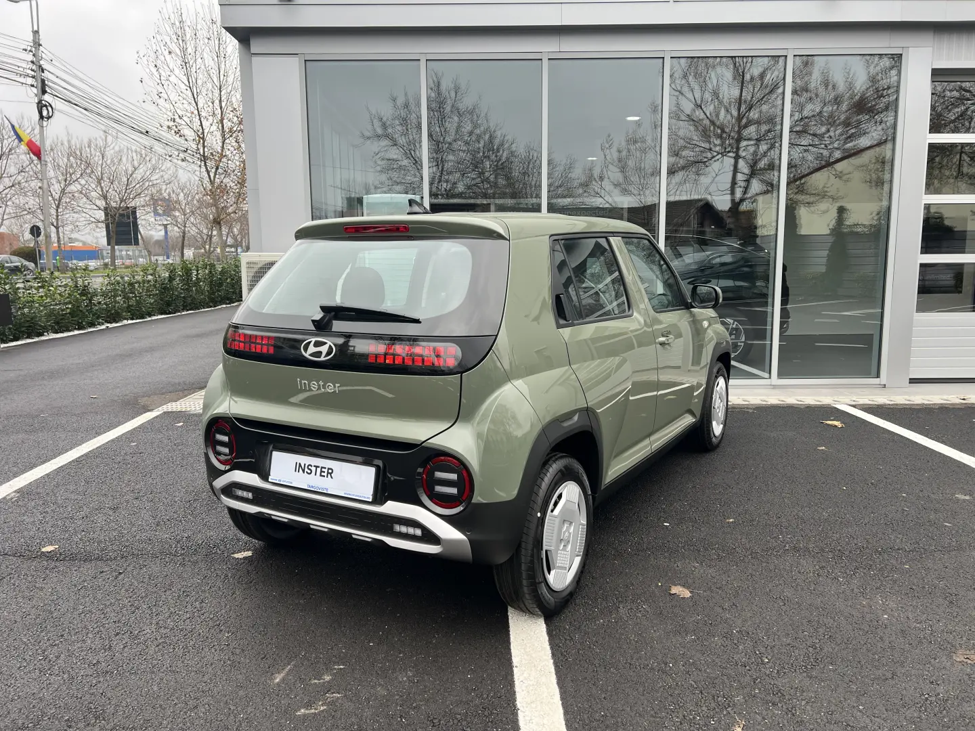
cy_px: 366
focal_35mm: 26
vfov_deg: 53.1
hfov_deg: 67.3
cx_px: 488
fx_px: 732
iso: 50
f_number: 1.5
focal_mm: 5.7
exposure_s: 1/495
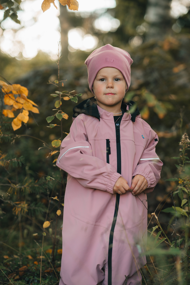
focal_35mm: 85
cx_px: 95
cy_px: 142
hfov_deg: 16.1
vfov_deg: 23.9
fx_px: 673
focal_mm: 85
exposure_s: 1/1000
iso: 800
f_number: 2.5
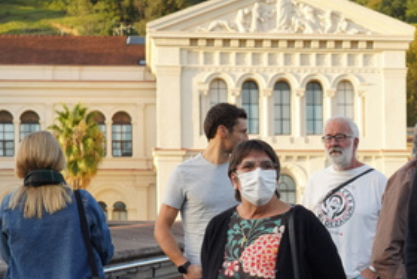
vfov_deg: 8.9
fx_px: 1773
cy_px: 323
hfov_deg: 13.1
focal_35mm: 153
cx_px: 497
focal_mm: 59
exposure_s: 1/640
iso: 2000
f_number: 6.3
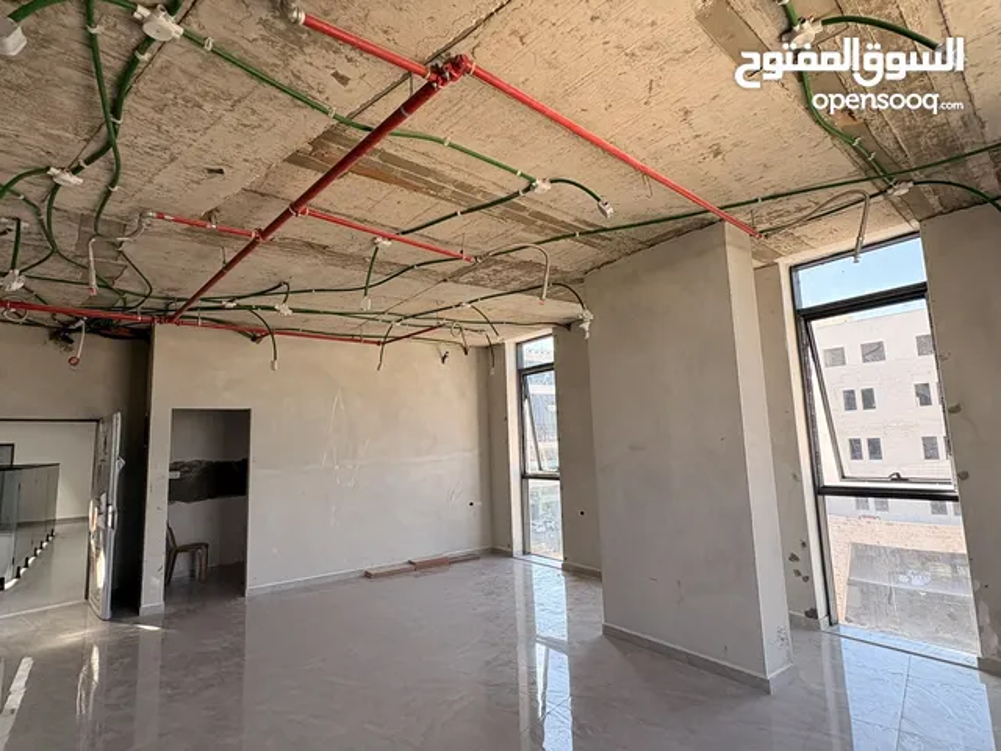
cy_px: 376
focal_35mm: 14
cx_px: 500
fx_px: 405
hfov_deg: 102.1
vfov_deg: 85.7
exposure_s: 1/99
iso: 80
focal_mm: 2.22
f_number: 2.2
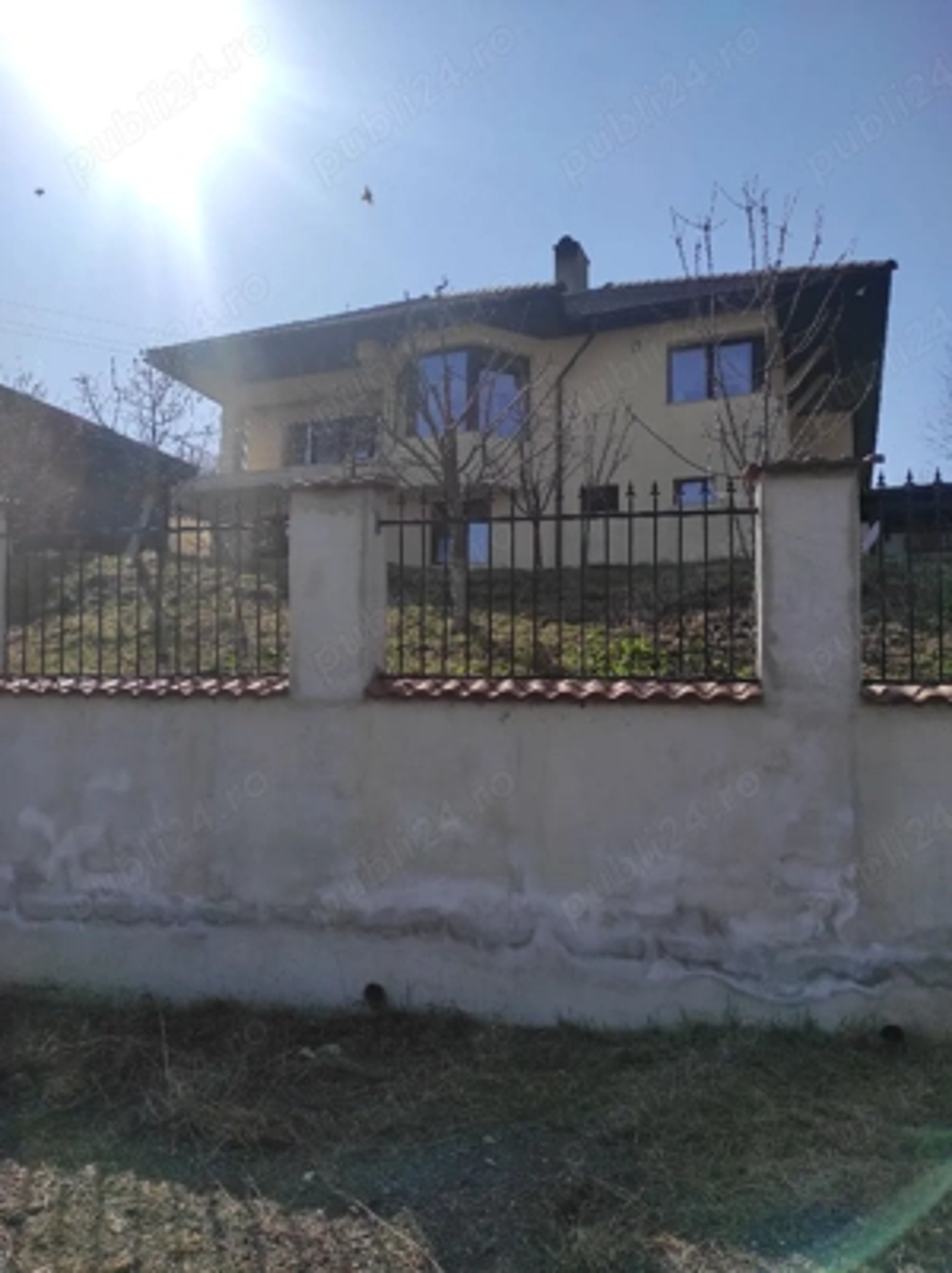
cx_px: 476
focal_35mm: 25
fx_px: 918
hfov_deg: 54.8
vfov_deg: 69.4
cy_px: 636
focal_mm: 5.43
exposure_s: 1/10000
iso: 100
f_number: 1.89
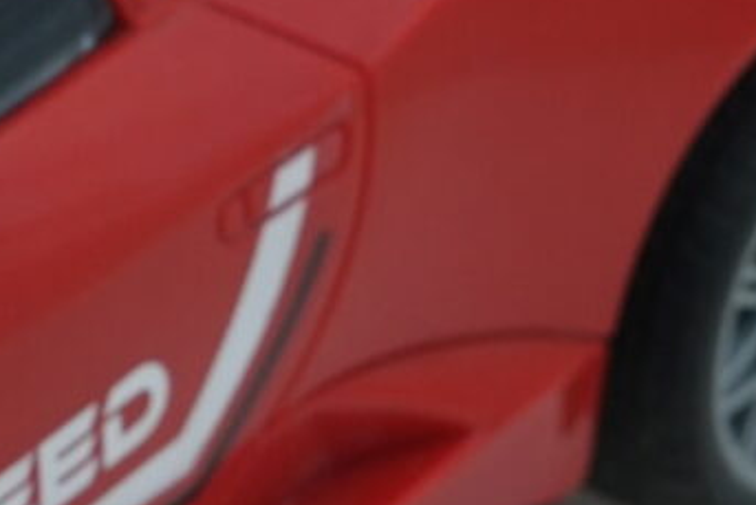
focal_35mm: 373
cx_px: -952
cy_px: -21
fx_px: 7836
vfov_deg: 3.7
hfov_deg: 5.4
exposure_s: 1/100
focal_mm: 50
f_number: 10
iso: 1000
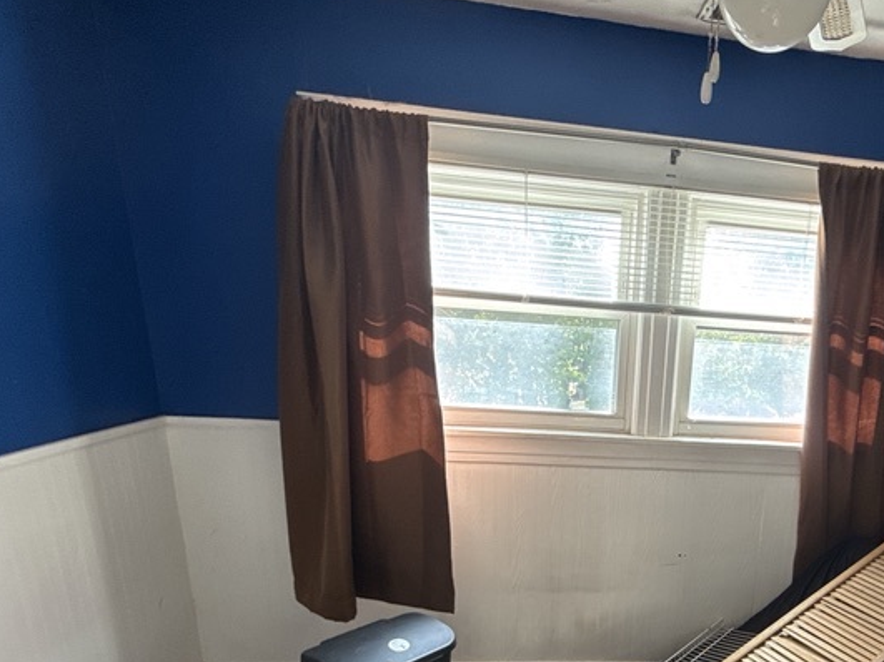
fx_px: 689
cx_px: 644
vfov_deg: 47.5
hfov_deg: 62.2
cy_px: 562
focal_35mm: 27
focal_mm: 2.22
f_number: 2.2
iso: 160
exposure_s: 1/99
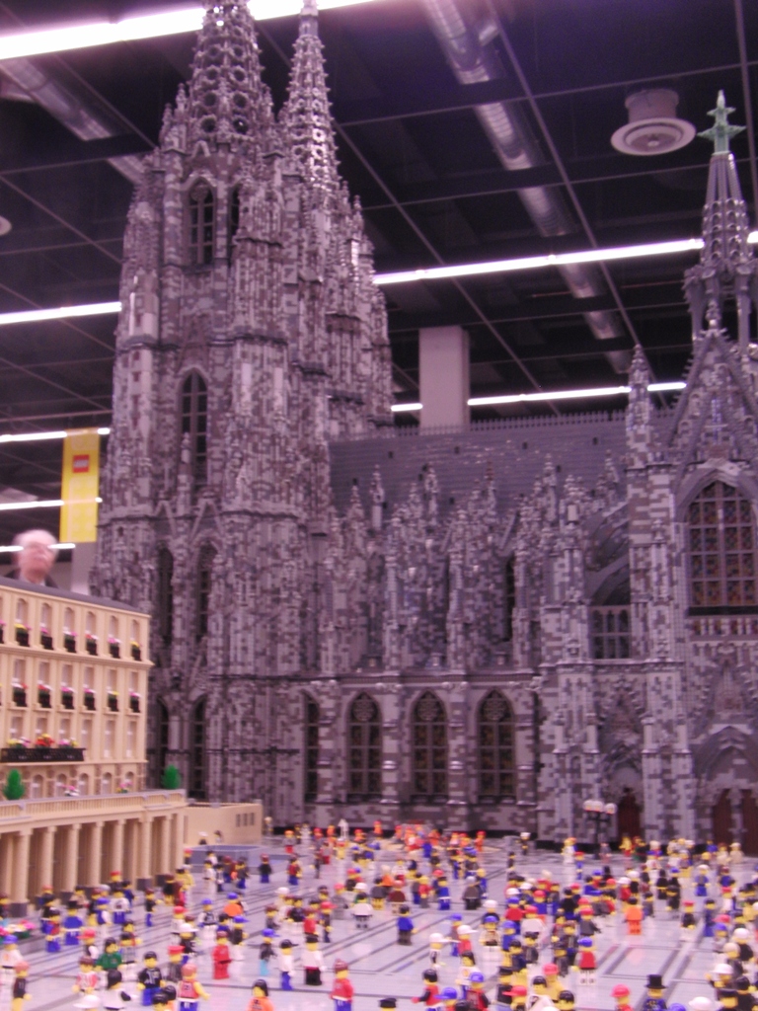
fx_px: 1431
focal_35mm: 49
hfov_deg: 29.7
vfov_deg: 38.9
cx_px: 379
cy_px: 506
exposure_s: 1
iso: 100
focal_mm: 8.7
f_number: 6.6
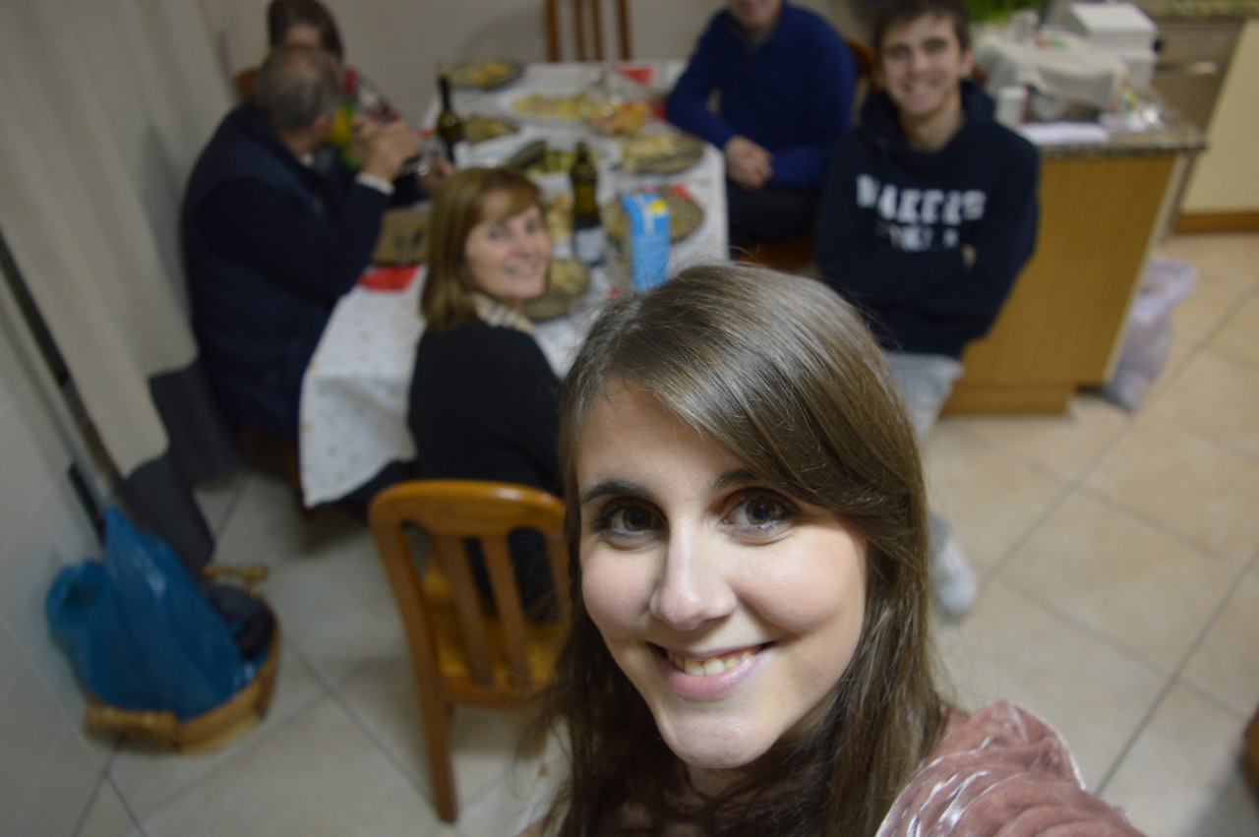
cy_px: 418
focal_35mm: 27
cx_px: 630
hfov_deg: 67.4
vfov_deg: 47.8
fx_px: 943
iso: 400
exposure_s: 1/20
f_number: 3.5
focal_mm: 18
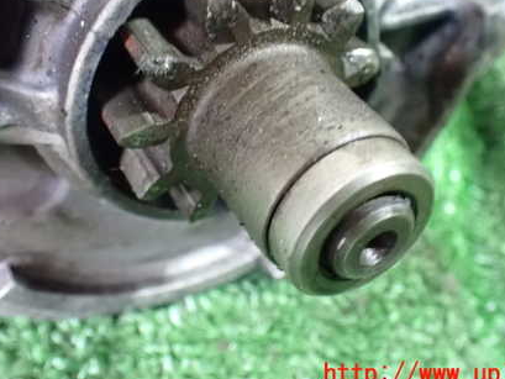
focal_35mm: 44
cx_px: 232
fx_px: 642
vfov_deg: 32.5
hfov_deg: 42.9
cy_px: 112
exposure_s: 1/13
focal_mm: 5.4
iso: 1600
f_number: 2.3
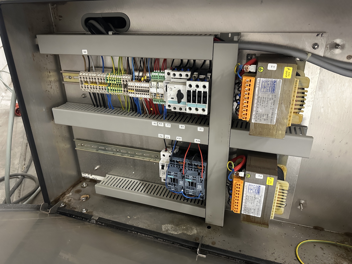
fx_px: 244
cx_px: 176
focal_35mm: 24
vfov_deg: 56.8
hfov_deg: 71.6
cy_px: 132
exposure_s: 1/33
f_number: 1.78
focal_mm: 6.86
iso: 800
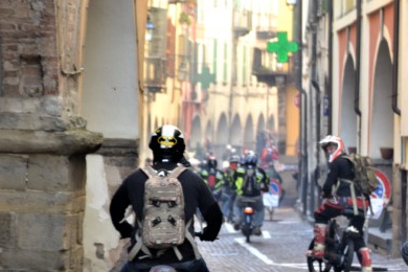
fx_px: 2198
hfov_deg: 10.6
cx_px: 279
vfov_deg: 7.1
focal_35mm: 194
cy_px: 213
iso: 400
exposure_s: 1/100
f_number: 5
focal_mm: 70
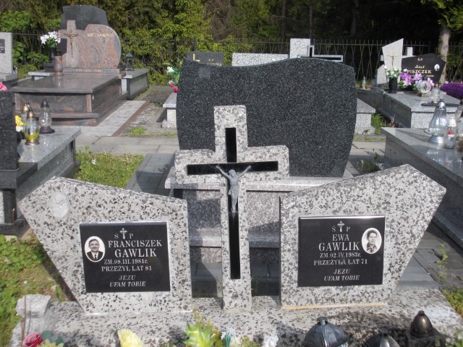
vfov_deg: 33.6
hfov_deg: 43.9
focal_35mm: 43
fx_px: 575
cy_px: 174
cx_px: 232
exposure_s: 1/160
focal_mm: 6.1
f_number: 6.5
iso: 80
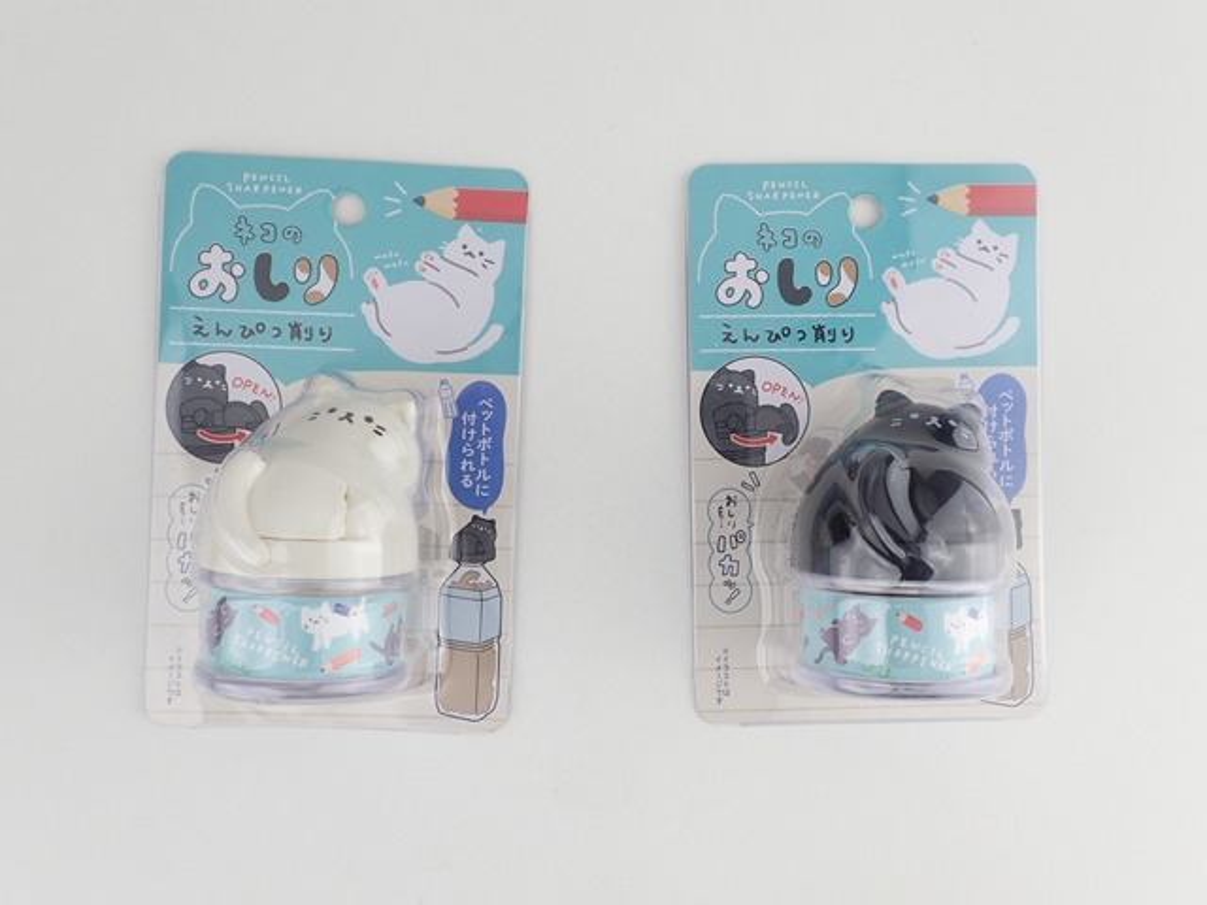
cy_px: 452
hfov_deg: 60.0
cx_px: 604
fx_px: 1046
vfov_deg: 46.8
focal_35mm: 30
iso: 100
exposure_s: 1/8
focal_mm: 5.5
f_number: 9
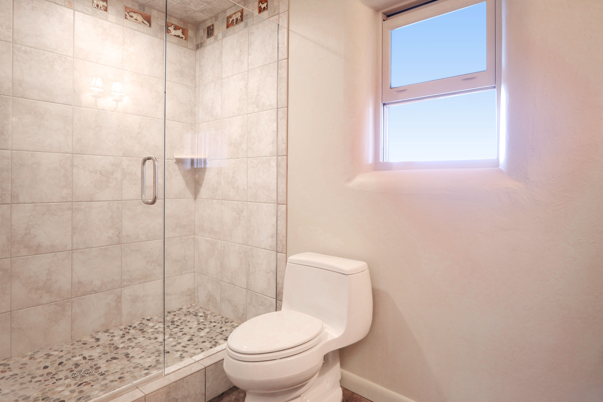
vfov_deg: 67.4
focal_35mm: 18
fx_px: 301
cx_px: 302
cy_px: 201
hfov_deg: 90.0
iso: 800
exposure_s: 1/20
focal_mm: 9
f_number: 1.7
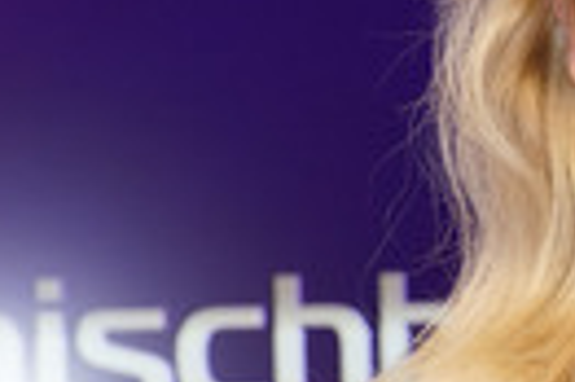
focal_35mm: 151
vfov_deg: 9.1
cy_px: 255
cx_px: 797
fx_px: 2409
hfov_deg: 13.0
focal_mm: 44
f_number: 5
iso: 2000
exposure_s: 1/160
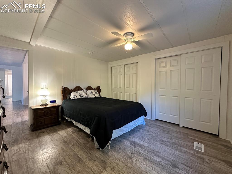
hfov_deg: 102.1
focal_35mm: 14
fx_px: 94
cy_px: 87
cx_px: 116
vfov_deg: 85.6
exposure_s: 1/60
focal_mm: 2.22
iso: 640
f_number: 2.2
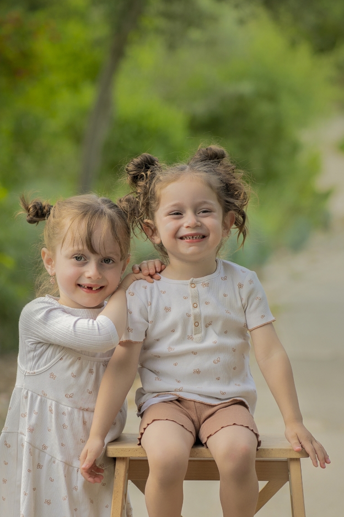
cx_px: 121
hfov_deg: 9.3
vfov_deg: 13.9
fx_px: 2108
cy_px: 405
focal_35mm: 147
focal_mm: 85
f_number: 2.8
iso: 500
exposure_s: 1/200
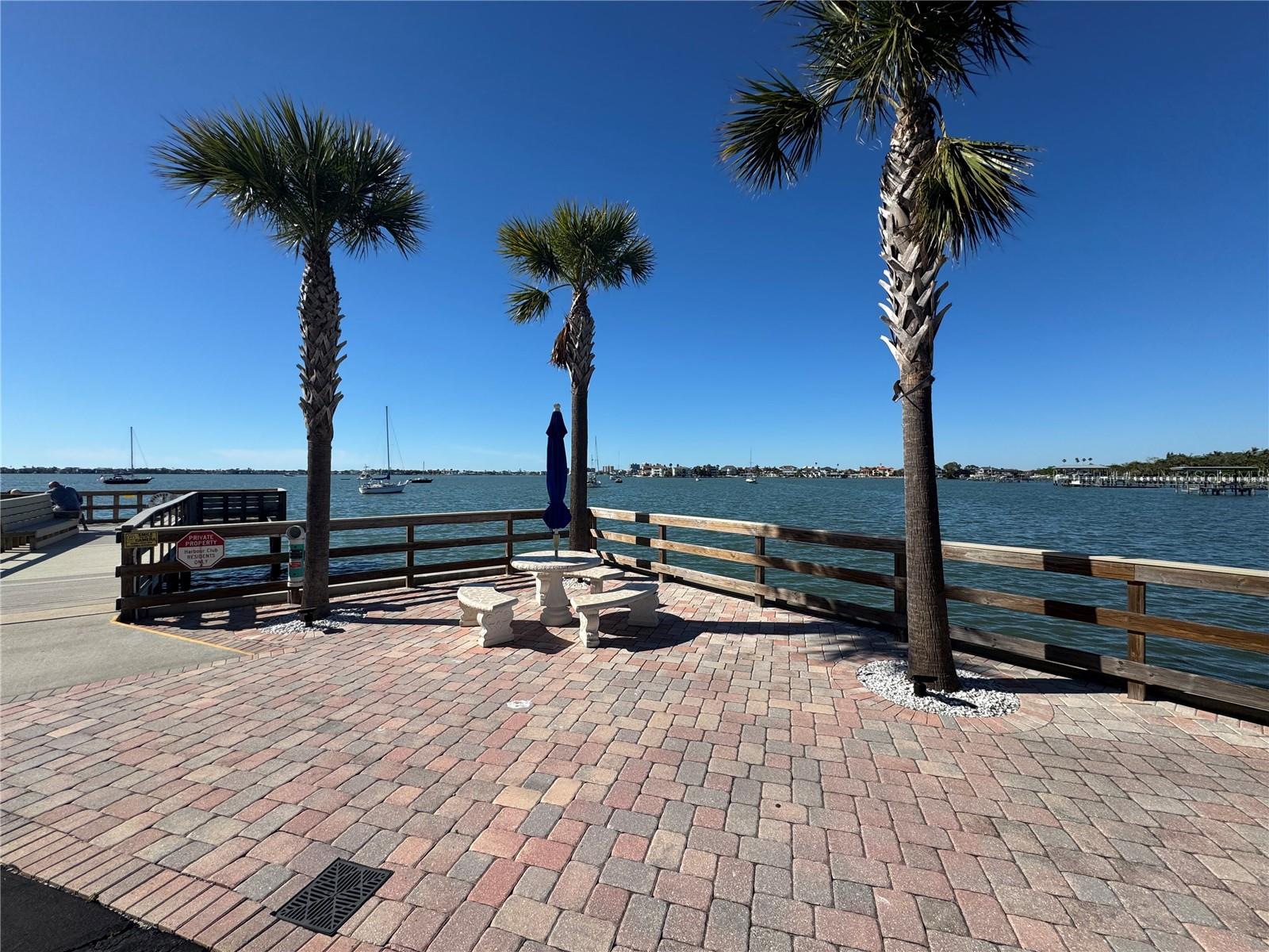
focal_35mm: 14
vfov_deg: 85.7
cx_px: 634
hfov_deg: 102.1
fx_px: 513
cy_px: 476
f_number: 2.2
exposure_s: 1/3106
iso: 50
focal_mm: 2.22
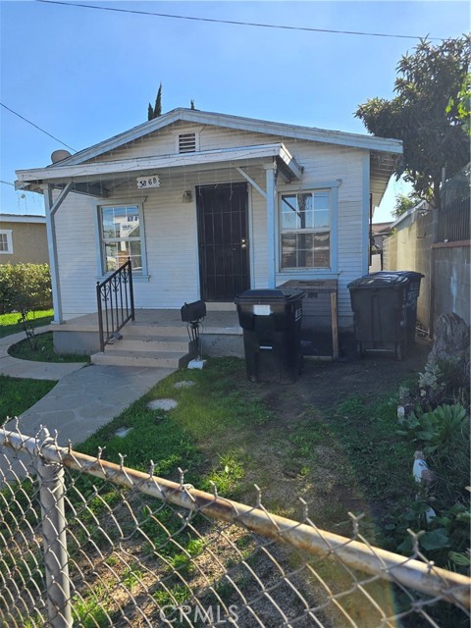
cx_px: 236
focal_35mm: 23
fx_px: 417
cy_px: 314
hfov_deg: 58.9
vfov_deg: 73.9
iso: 12
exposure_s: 1/538
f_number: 1.7
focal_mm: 6.3
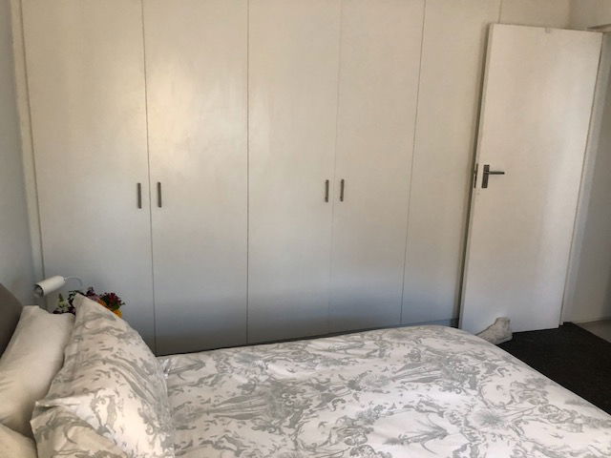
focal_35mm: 28
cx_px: 306
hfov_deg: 63.4
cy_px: 229
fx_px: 494
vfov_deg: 49.7
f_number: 1.8
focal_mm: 4
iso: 80
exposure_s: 1/17
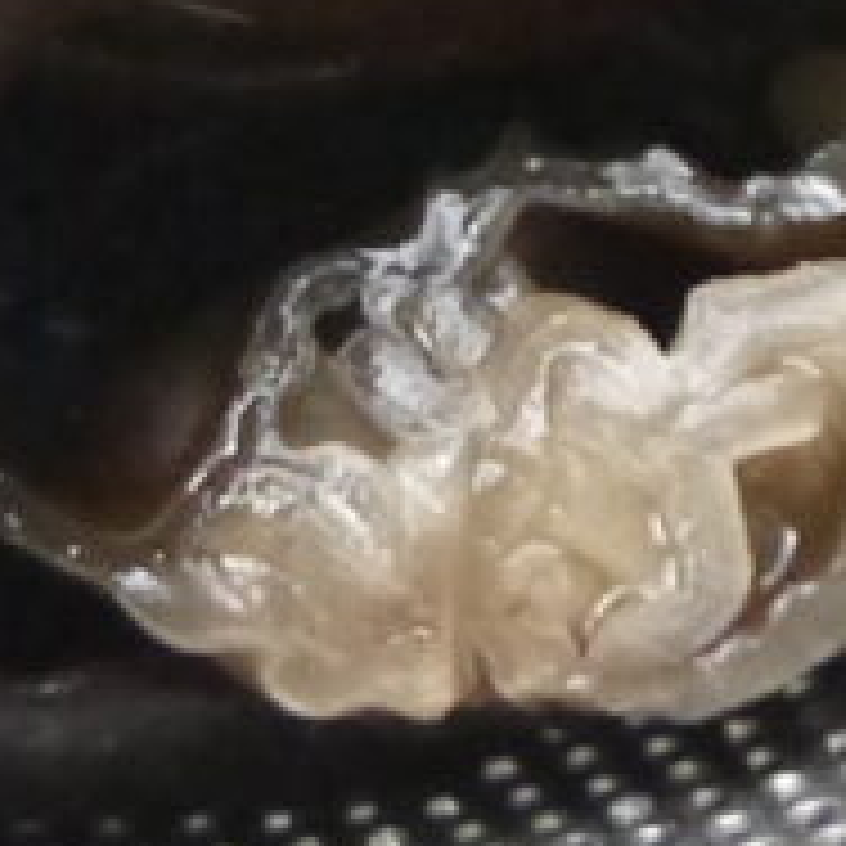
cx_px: -261
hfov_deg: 6.7
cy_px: -675
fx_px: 7189
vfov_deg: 6.6
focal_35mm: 260
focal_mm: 14
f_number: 3.5
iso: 1600
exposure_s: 1/60
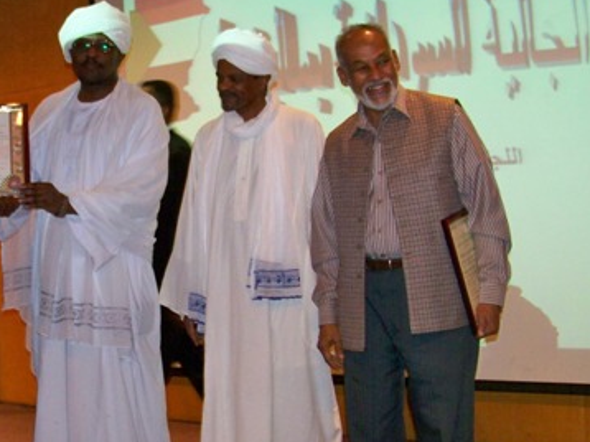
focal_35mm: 59
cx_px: 130
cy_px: 246
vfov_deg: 24.8
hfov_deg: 32.0
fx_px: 1005
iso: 200
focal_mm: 5.85
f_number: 2.8
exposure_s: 1/30
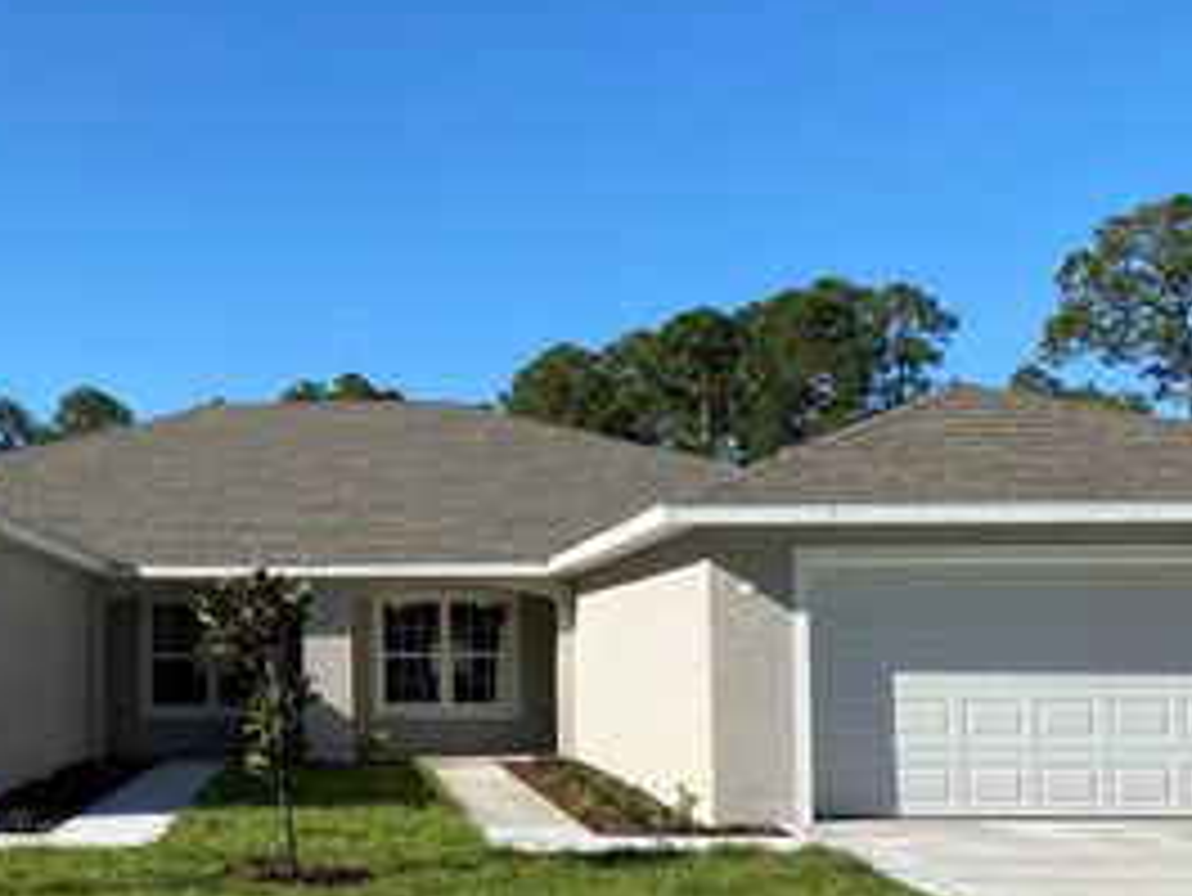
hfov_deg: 37.7
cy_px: 570
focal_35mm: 49
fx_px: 1688
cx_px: 270
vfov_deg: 29.6
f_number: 1.8
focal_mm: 4.25
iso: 32
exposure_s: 1/2688
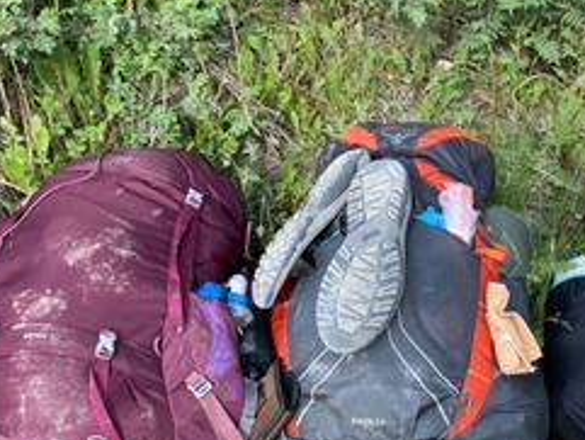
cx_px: 432
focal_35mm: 54
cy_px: 193
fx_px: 913
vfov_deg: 27.0
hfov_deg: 34.8
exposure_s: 1/793
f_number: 1.8
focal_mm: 4.25
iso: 32
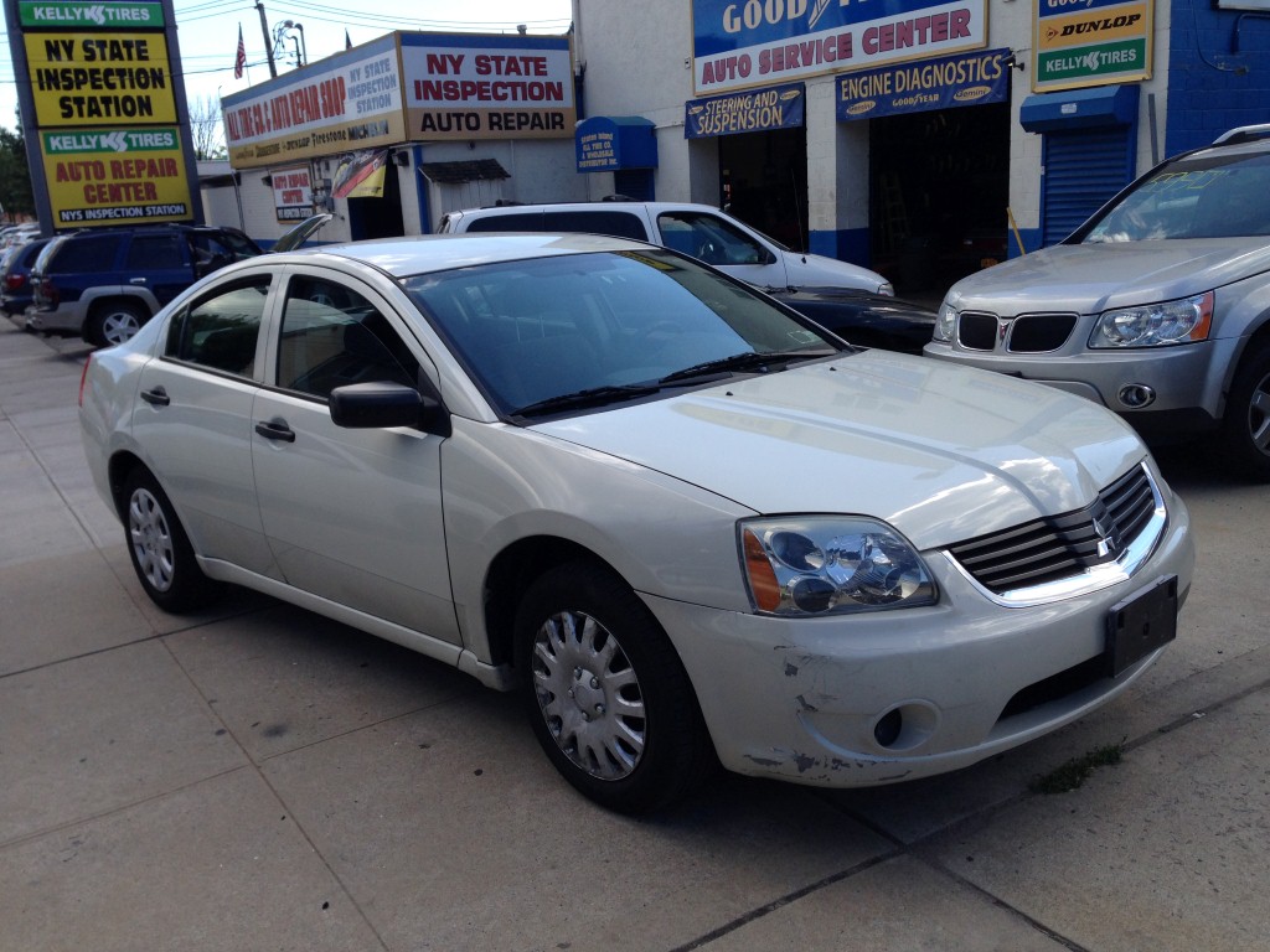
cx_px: 635
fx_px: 1211
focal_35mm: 33
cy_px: 476
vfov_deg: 42.9
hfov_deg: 55.4
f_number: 2.4
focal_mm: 4.13
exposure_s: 1/616
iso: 50
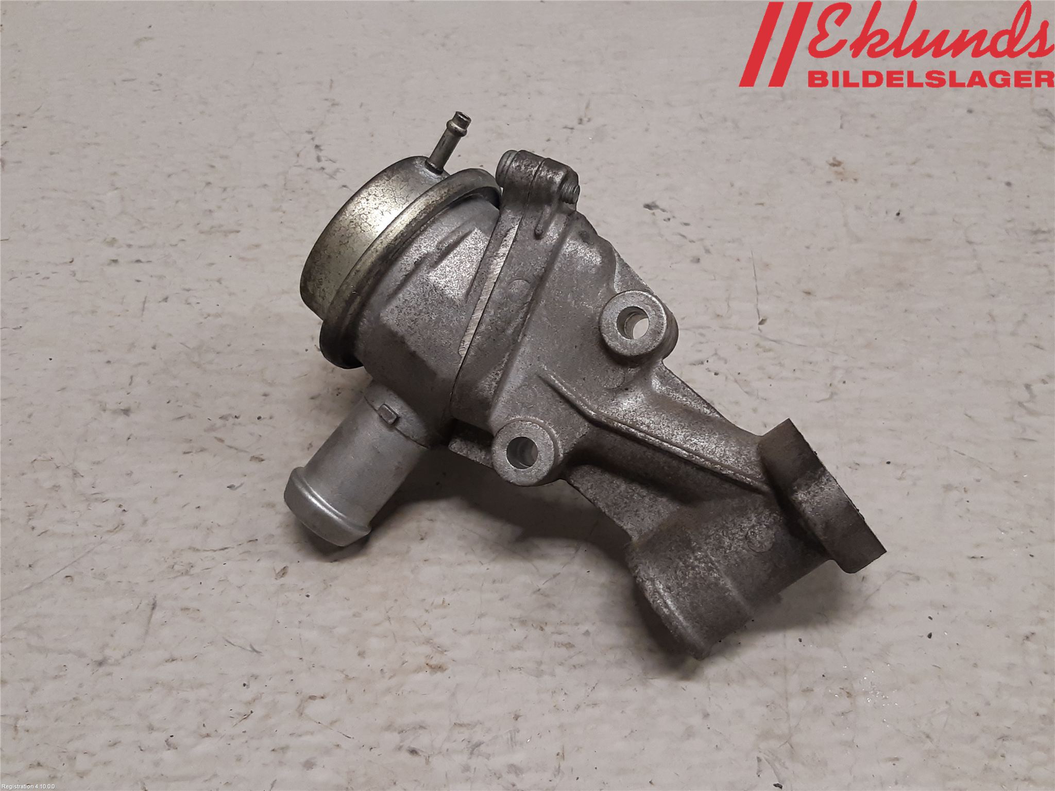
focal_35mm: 26
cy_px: 396
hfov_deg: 67.3
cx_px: 528
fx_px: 792
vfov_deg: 53.1
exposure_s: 1/50
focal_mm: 3.93
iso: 125
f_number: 1.7
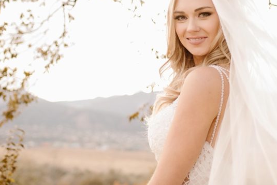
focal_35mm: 67
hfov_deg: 29.9
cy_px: 37
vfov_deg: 20.1
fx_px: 516
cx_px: 175
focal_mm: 35
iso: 200
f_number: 2.2
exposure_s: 1/400
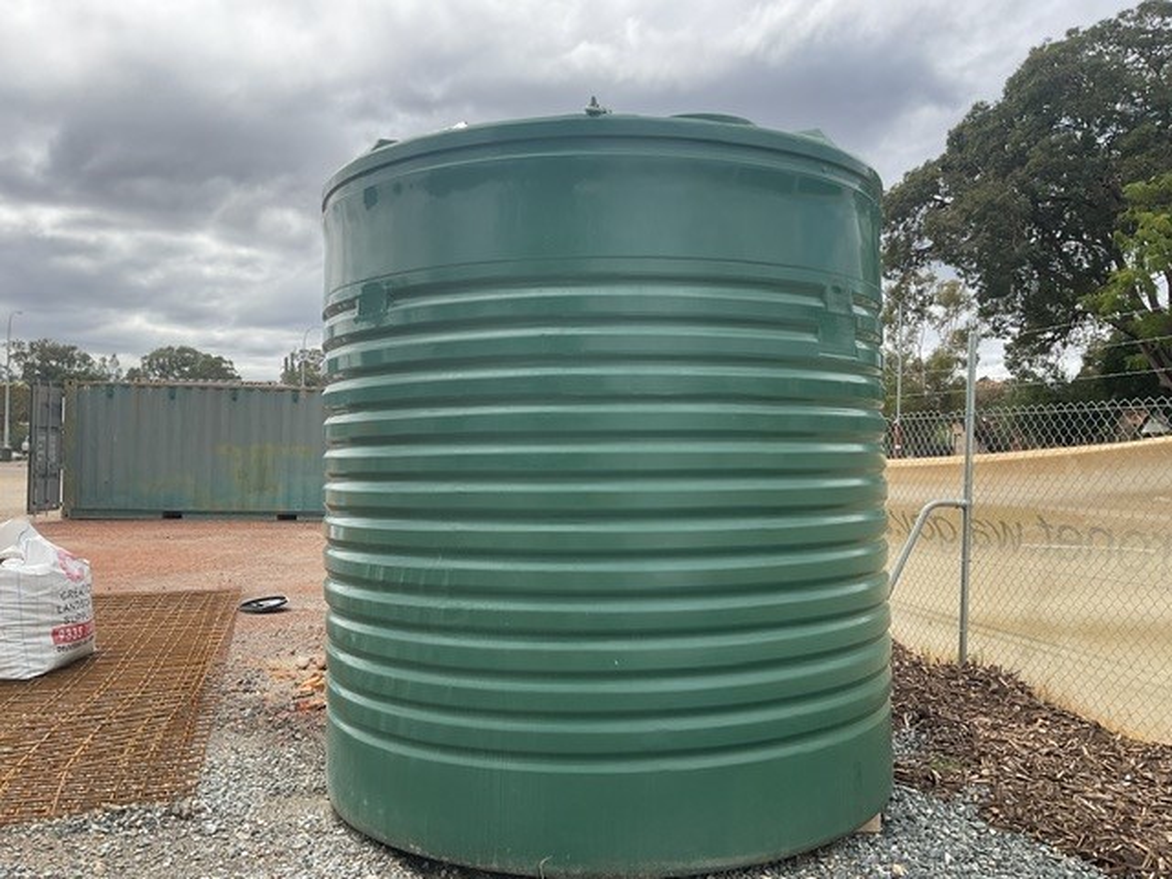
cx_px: 586
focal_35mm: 29
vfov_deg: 48.2
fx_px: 982
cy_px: 440
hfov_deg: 61.7
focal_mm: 3
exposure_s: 1/1730
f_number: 1.8
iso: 16
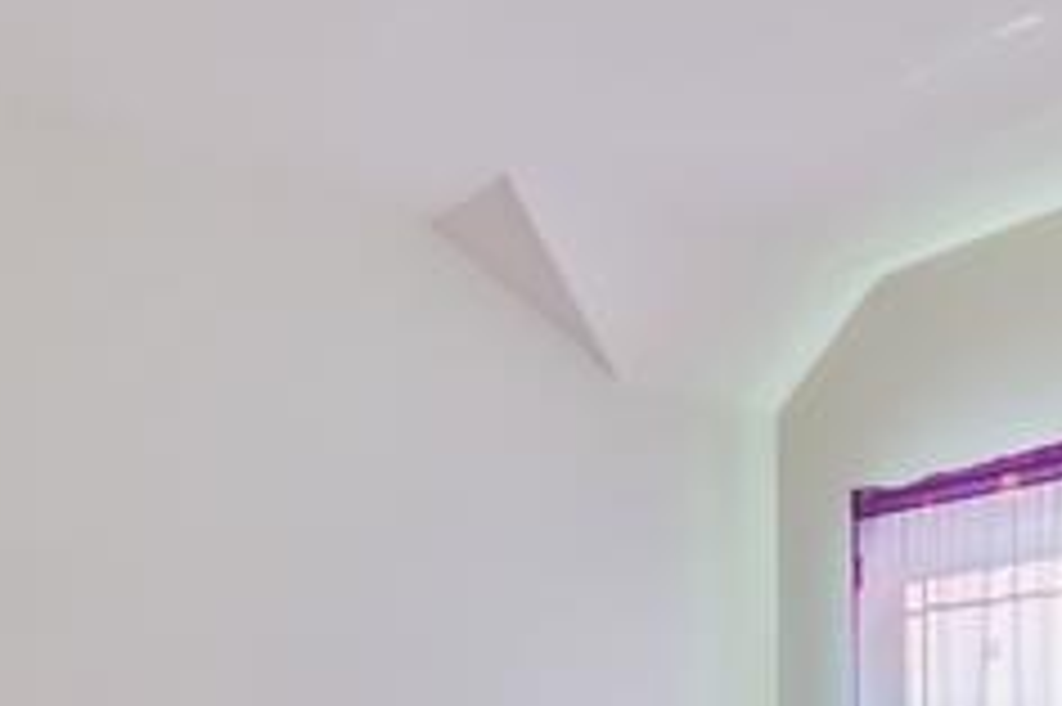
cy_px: 836
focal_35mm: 52
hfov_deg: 37.3
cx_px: 792
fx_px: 1533
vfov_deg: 23.8
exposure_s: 1/10
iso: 100
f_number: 11
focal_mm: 12
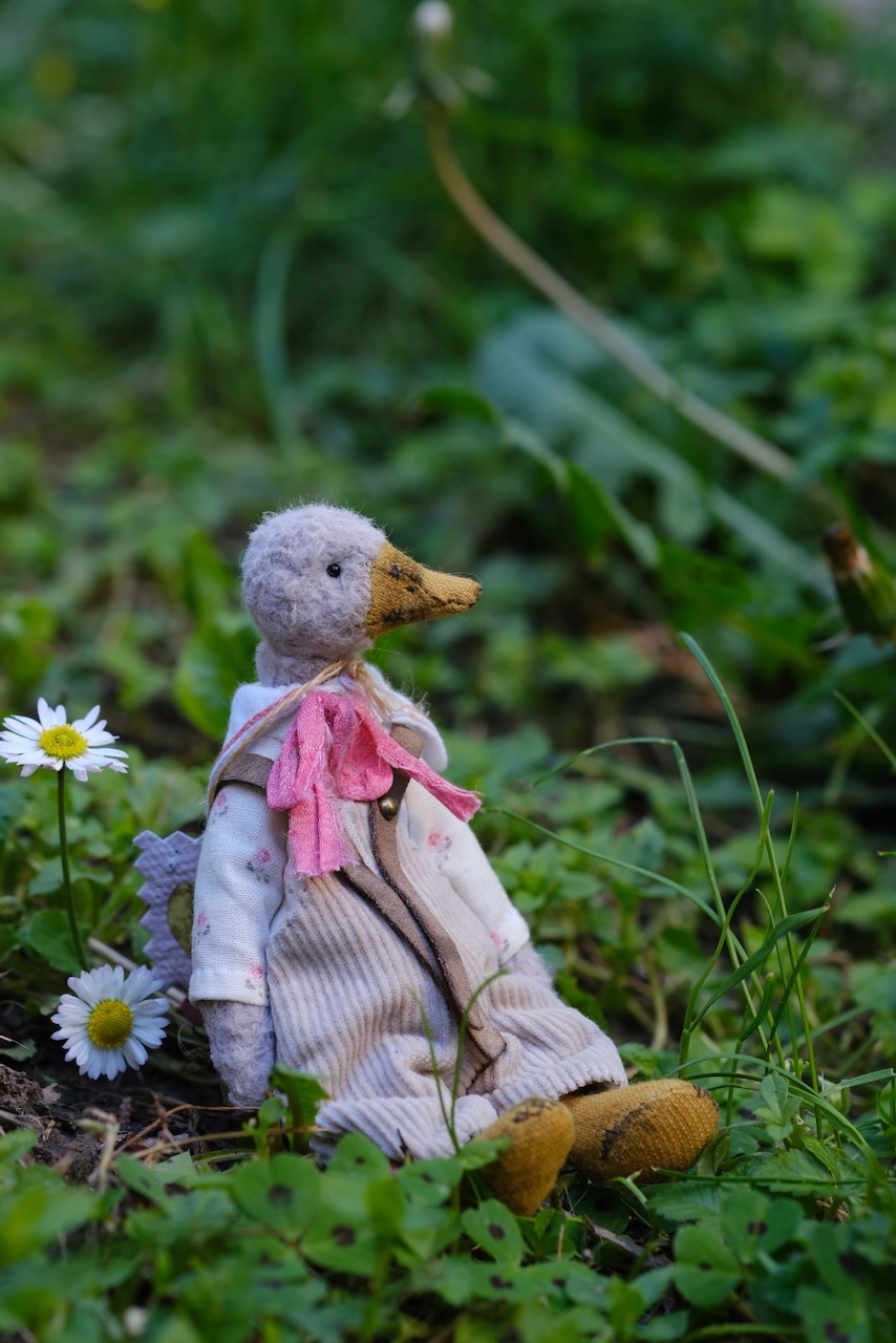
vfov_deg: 22.6
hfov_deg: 15.2
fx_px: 3358
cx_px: 448
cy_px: 672
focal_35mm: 90
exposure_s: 1/180
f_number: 5
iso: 500
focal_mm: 60
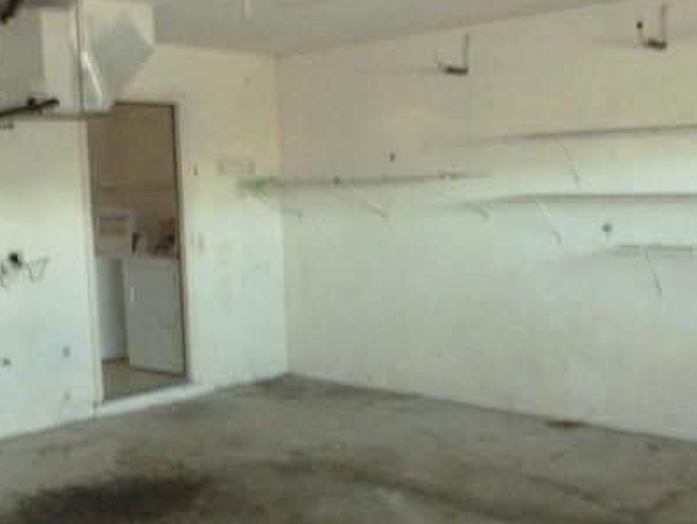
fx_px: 907
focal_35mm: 45
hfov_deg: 42.0
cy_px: 315
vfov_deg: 32.1
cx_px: 312
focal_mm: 5
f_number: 3.3
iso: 800
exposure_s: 1/15
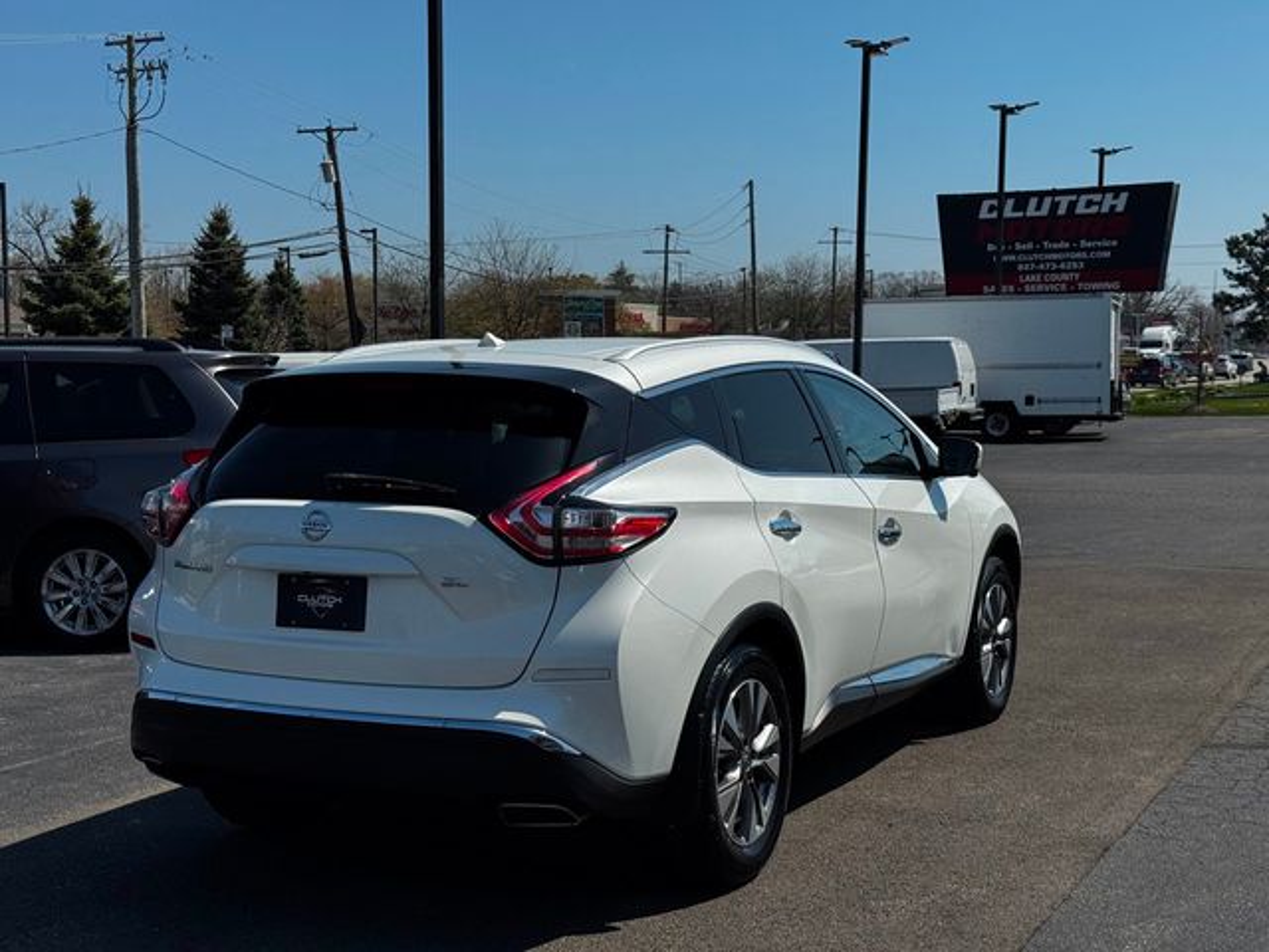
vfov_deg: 30.3
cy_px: 476
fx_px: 1760
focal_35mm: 48
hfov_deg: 39.7
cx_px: 634
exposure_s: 1/7937
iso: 80
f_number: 1.78
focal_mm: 6.76
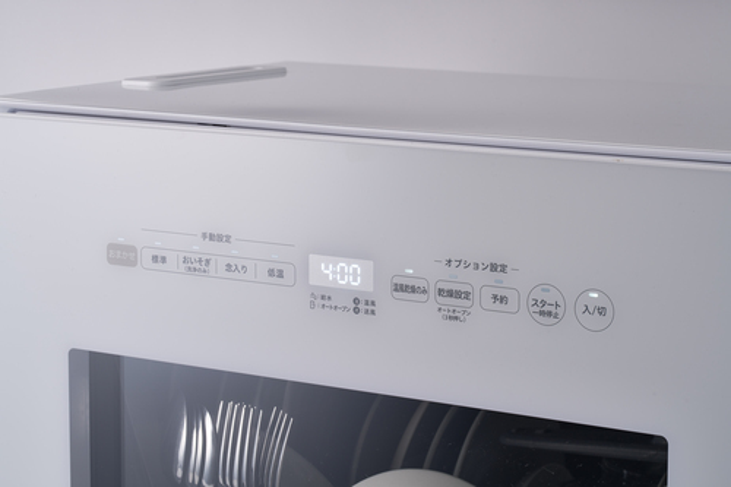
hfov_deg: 22.6
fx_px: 1827
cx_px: 366
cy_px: 244
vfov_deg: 15.2
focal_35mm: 90
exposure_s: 1/2.5
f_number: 14
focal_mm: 90
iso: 100
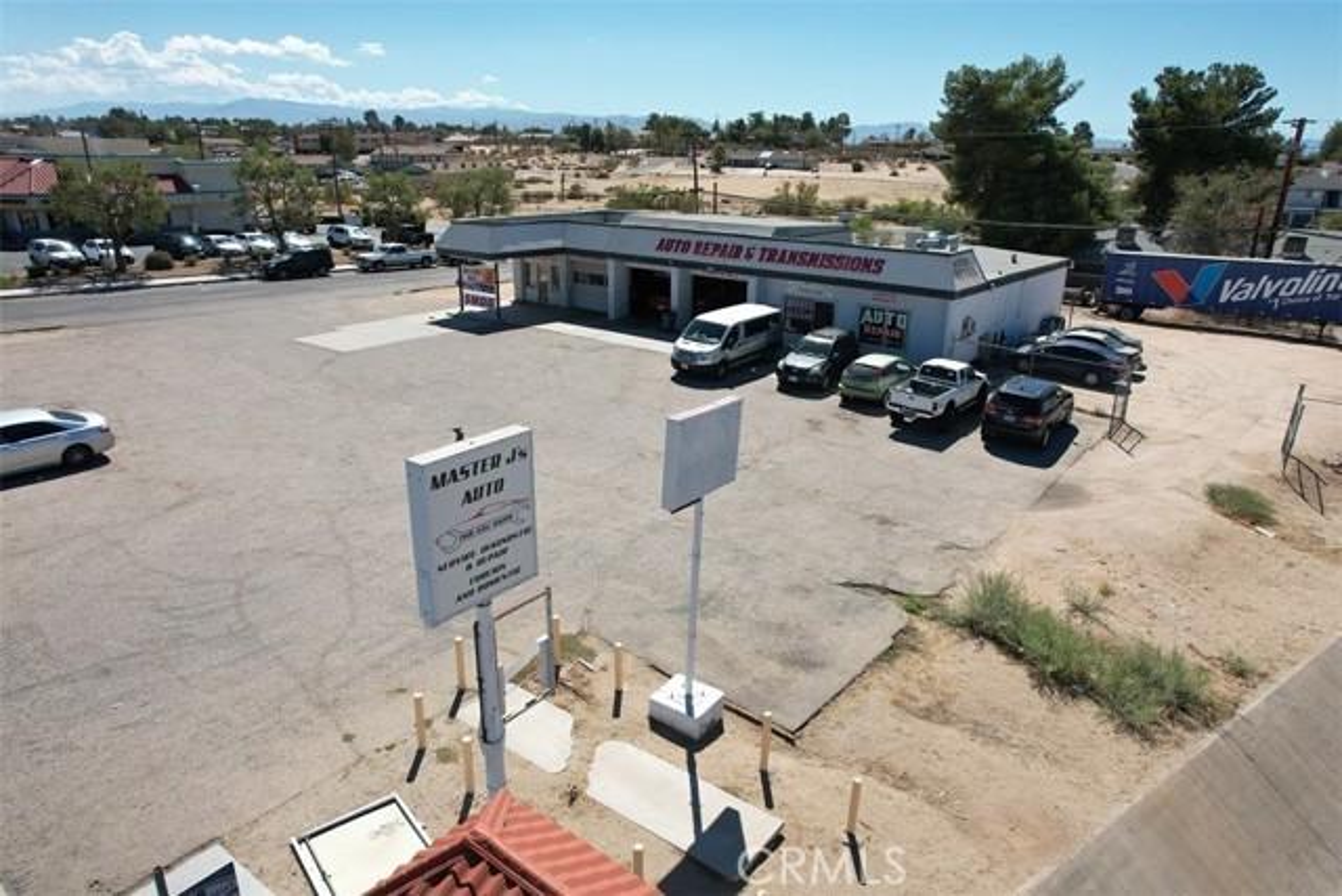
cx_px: 671
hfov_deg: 78.6
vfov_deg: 57.3
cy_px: 448
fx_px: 820
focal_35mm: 22
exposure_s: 1/500
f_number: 2.8
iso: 100
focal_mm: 8.38
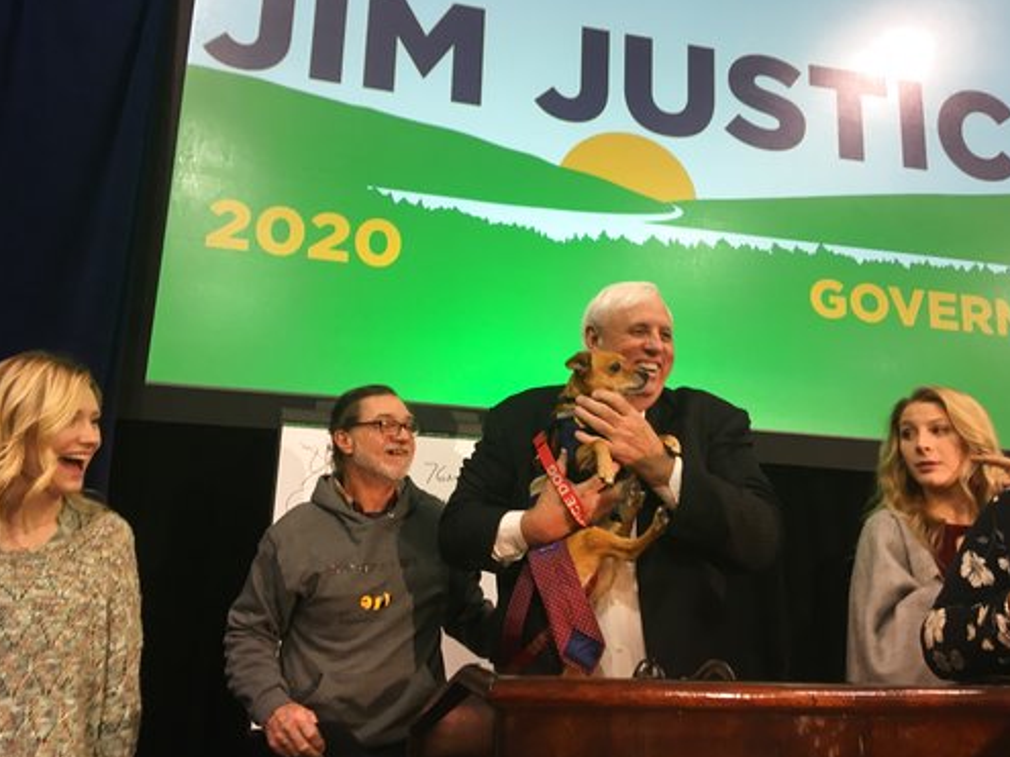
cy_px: 380
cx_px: 514
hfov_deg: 60.0
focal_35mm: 30
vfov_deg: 46.8
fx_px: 875
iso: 50
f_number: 2.2
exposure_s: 1/30
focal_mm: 4.15
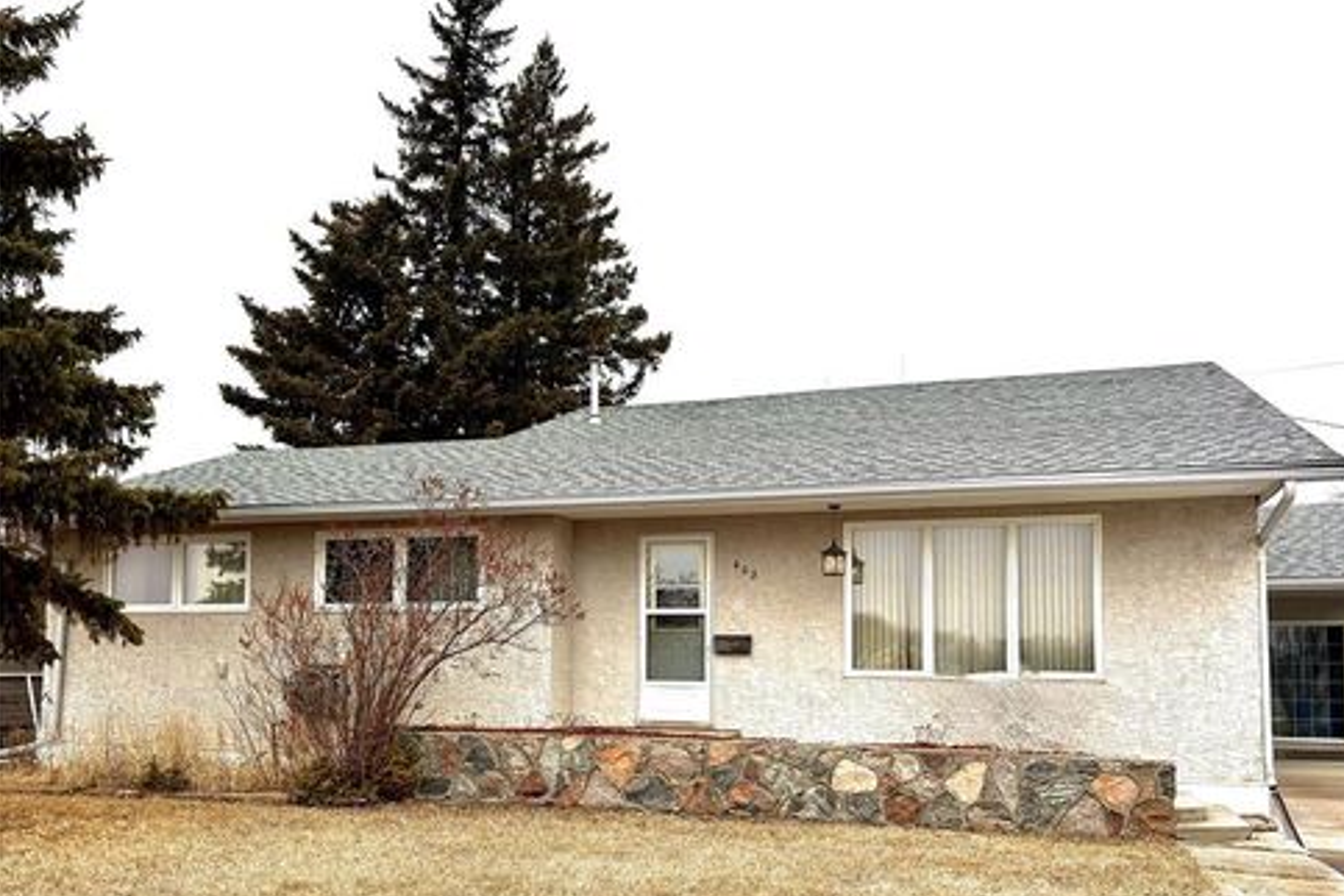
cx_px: 693
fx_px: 1045
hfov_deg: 65.5
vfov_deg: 46.3
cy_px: 497
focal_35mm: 28
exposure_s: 1/2075
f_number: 1.6
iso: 50
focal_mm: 5.96
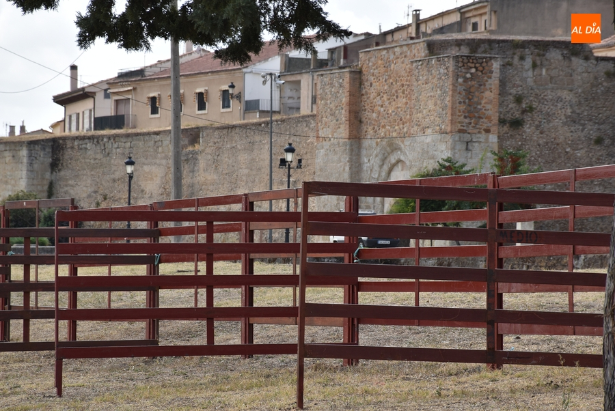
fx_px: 2975
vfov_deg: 7.9
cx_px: 308
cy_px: 206
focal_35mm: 174
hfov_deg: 11.8
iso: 200
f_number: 9
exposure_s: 1/320
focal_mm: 116
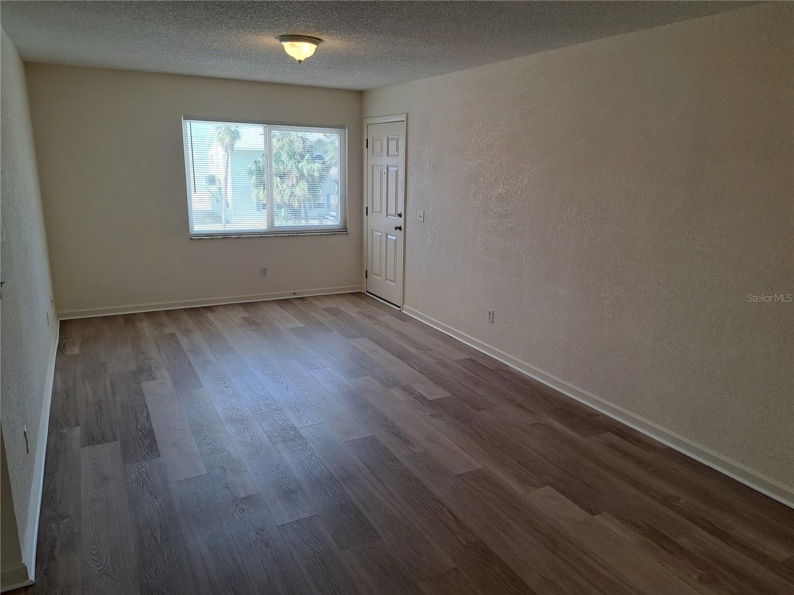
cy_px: 298
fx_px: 550
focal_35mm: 24
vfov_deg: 56.8
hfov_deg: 71.6
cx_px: 397
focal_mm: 5.23
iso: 50
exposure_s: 1/120
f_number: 1.8
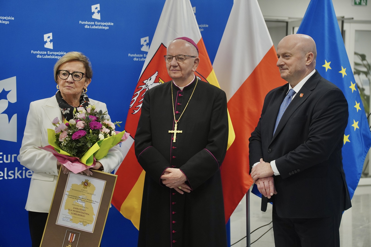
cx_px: 186
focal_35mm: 93
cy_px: 124
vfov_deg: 14.7
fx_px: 958
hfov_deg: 21.9
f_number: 4
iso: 1000
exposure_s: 1/200
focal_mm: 62
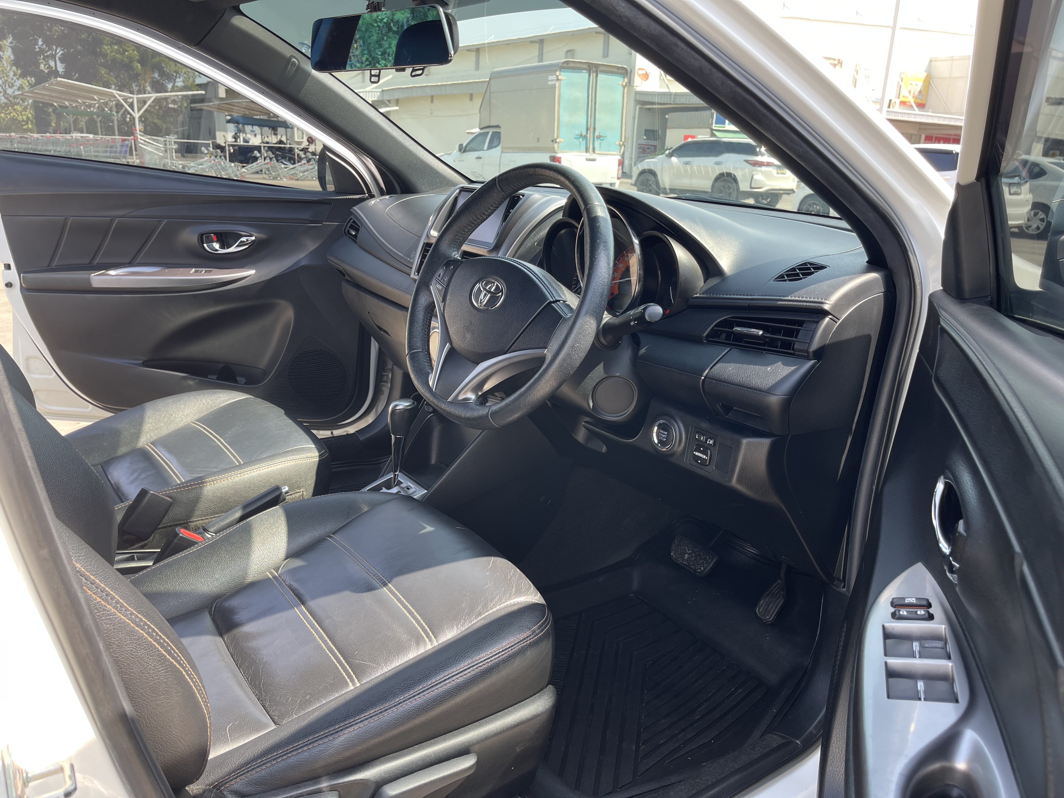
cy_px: 399
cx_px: 532
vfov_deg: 54.9
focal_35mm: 25
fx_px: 768
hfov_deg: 69.4
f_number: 1.6
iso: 32
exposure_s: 1/297
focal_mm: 5.1
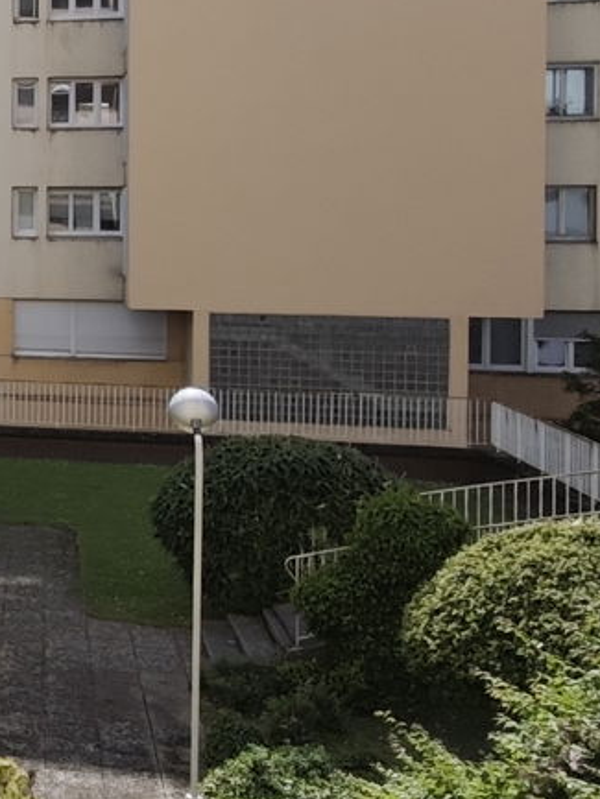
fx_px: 1594
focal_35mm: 69
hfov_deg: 16.0
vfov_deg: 27.9
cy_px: 232
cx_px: -641
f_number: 2.2
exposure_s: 1/982
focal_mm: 2.16
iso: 50
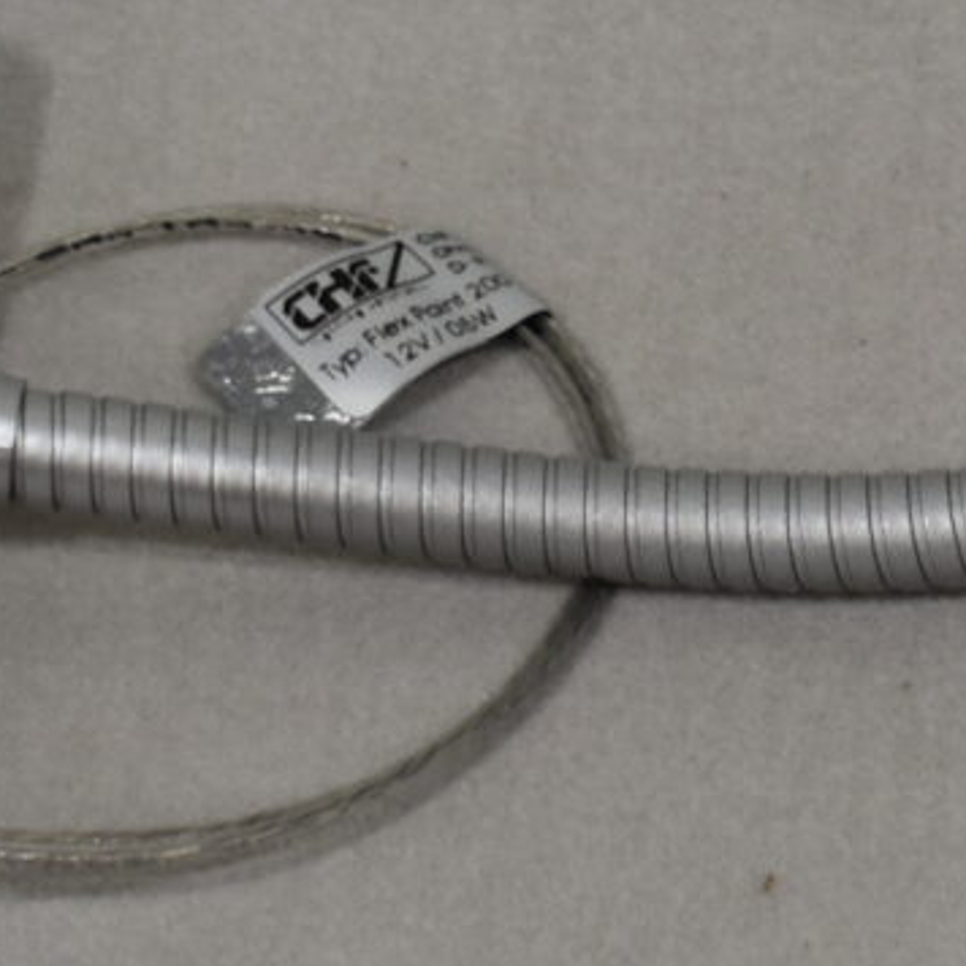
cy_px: 571
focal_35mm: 293
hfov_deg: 5.9
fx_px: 9251
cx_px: 1503
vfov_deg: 6.0
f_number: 5.6
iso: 250
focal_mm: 32
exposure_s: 1/125
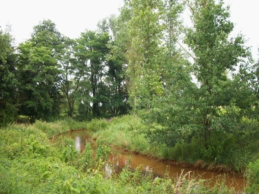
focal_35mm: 32
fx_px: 239
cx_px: 130
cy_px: 97
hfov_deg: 56.8
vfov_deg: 44.2
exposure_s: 1/30
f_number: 8.8
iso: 80
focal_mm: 5.7
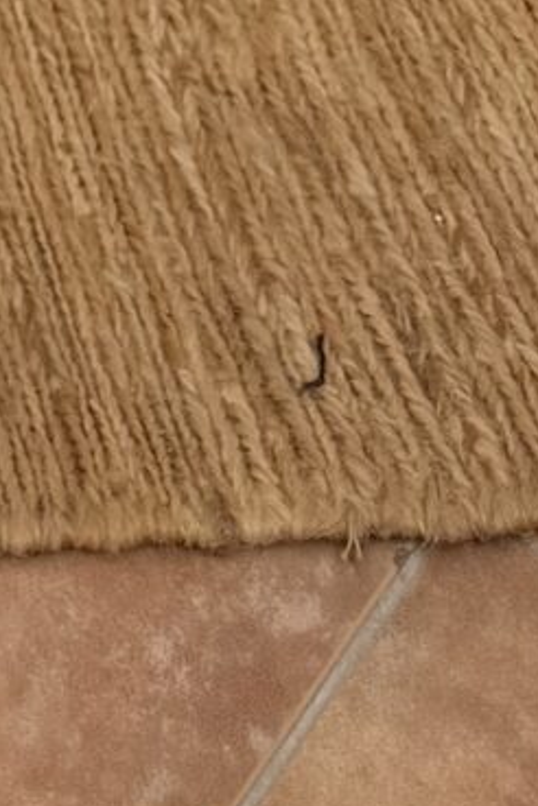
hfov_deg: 7.4
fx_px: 3878
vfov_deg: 8.9
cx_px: -814
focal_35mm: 173
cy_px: -1854
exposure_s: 1/100
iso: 64
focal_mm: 6.76
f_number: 1.78
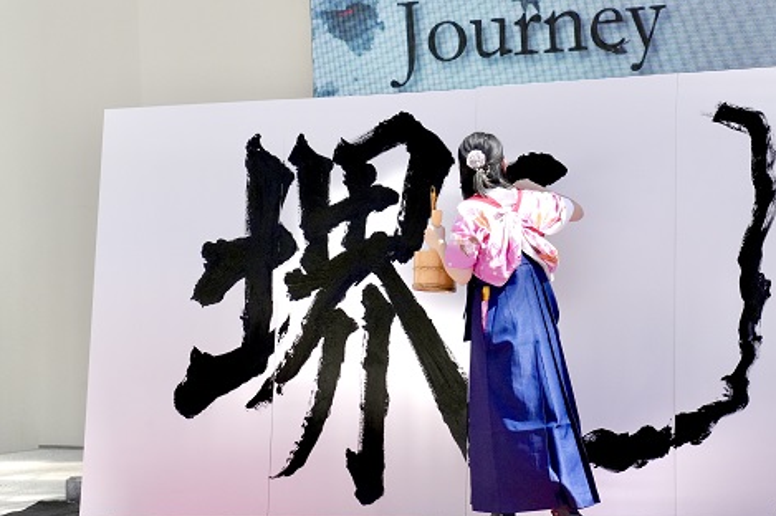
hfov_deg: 25.4
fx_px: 1723
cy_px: 269
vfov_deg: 17.0
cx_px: 386
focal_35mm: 80
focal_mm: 75
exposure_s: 1/2500
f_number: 9
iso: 2000
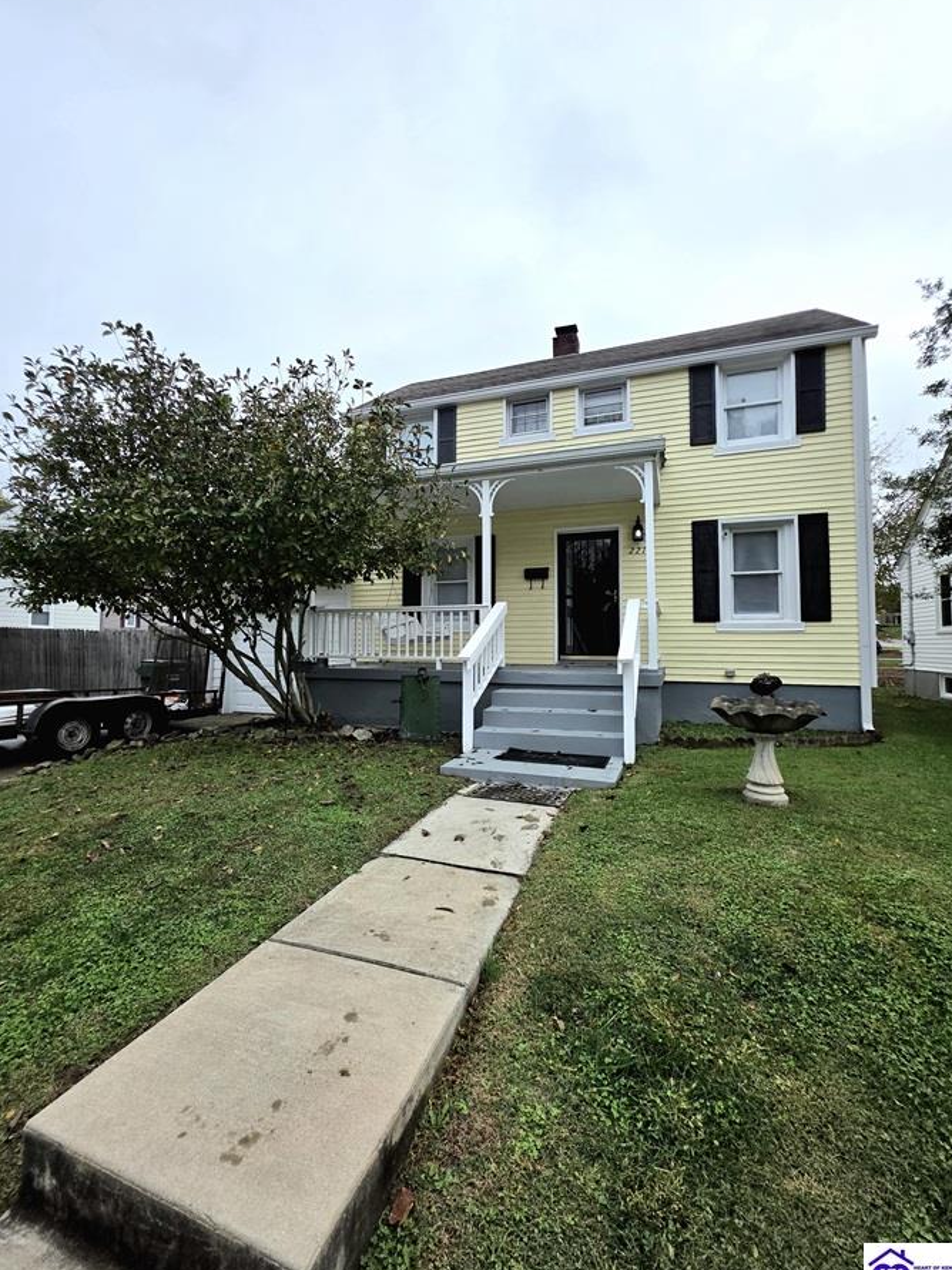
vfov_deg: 102.0
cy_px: 616
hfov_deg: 85.6
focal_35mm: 14
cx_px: 465
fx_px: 513
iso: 40
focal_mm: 2.2
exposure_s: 1/3333
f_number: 1.9
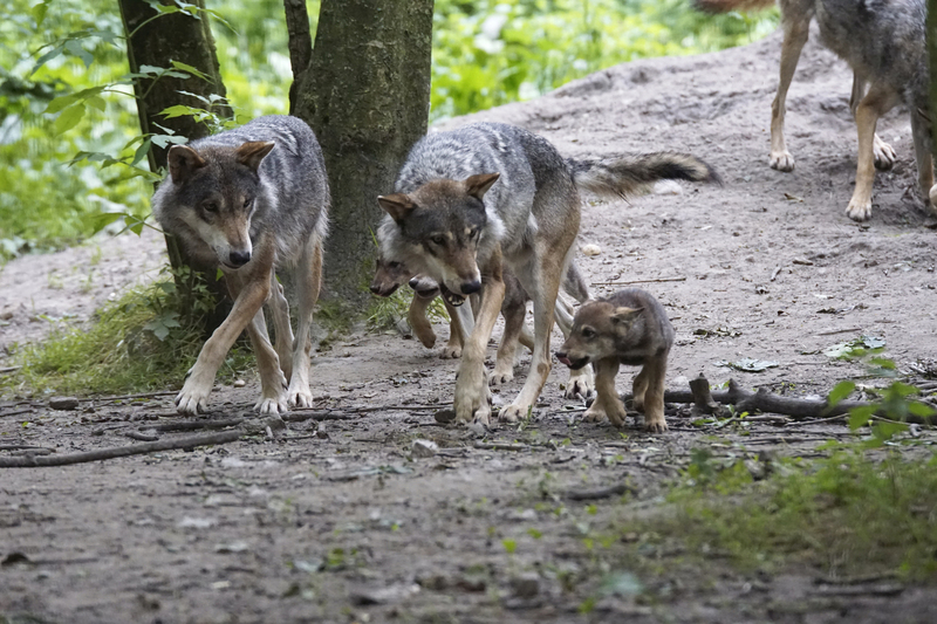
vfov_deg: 4.6
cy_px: 312
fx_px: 7806
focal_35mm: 300
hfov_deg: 6.9
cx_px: 468
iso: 3200
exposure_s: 1/640
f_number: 4
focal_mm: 200
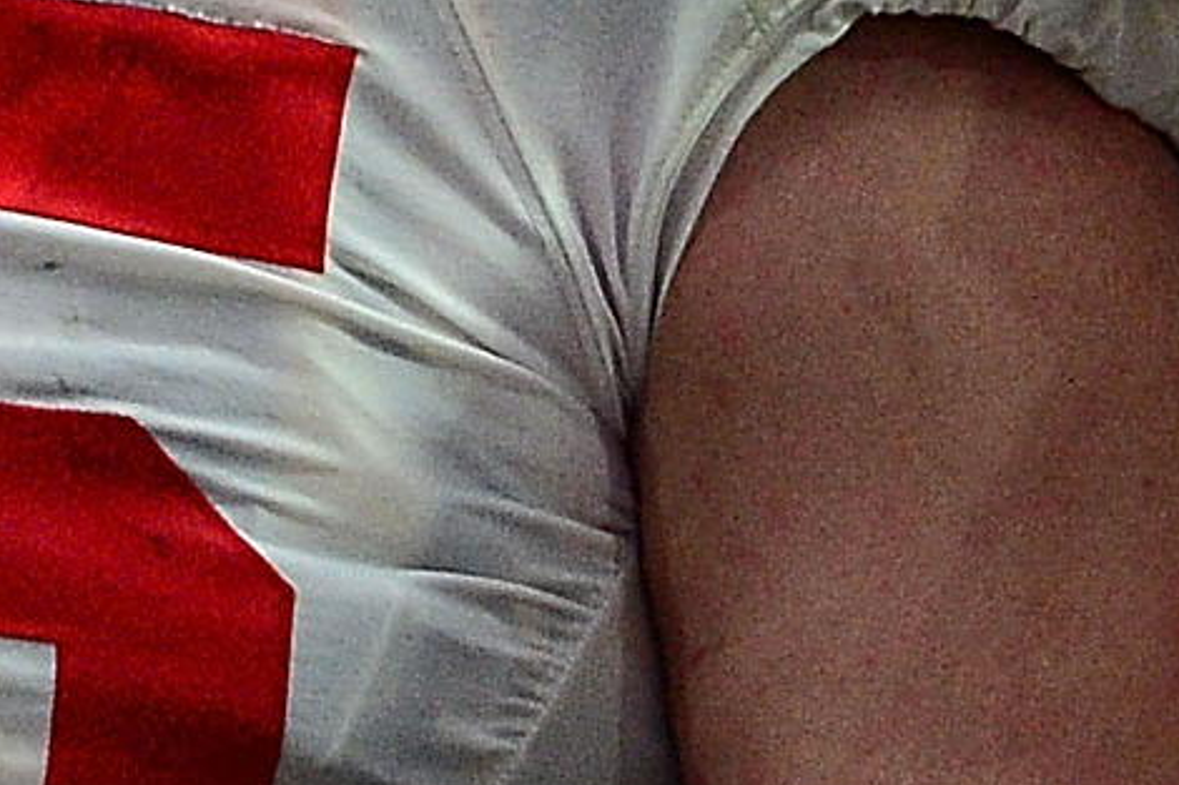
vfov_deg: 0.6
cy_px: -952
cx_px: -2461
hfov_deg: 0.9
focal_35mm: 2171
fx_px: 71071
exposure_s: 1/800
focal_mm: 340
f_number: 4
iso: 2000
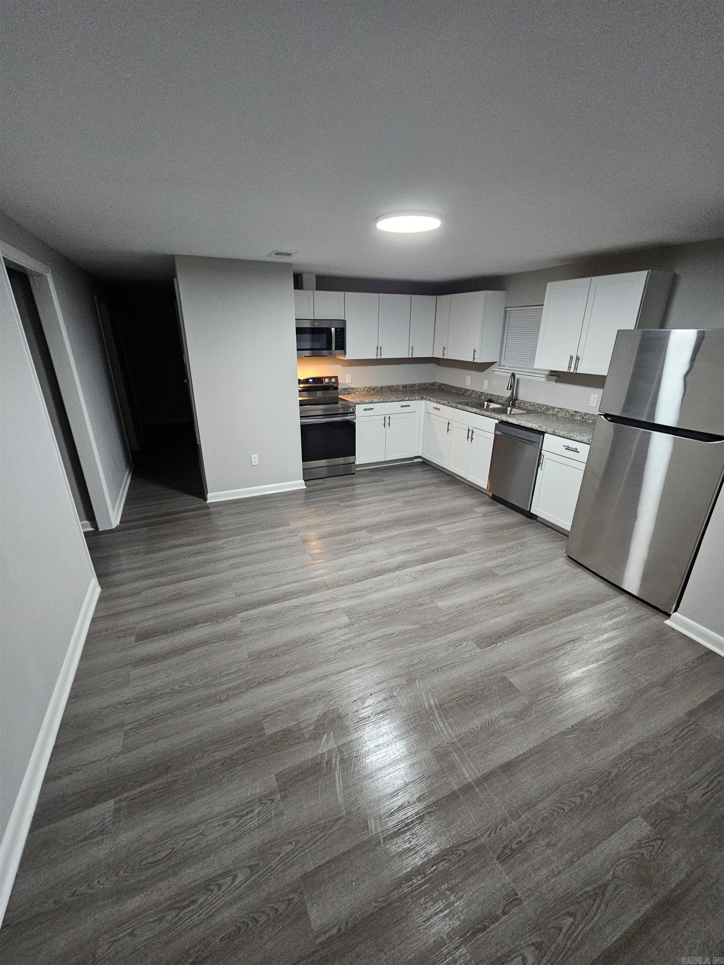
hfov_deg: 89.9
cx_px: 362
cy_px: 482
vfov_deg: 106.2
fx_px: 363
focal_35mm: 13
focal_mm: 2.2
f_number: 2.2
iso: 640
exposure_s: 1/30
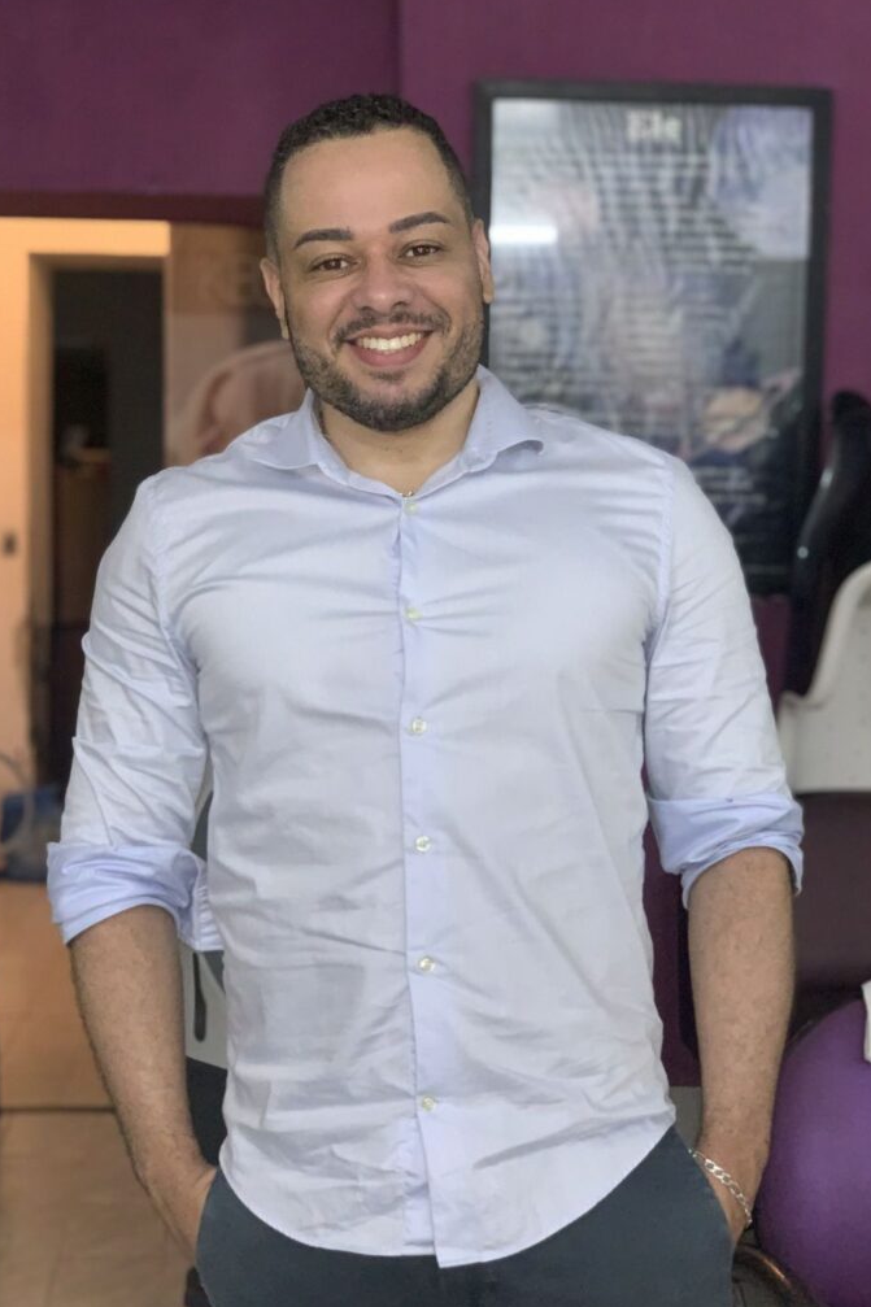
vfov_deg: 36.3
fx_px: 1997
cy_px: 649
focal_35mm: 55
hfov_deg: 24.6
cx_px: 423
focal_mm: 6
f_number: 2.4
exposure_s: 1/60
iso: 200
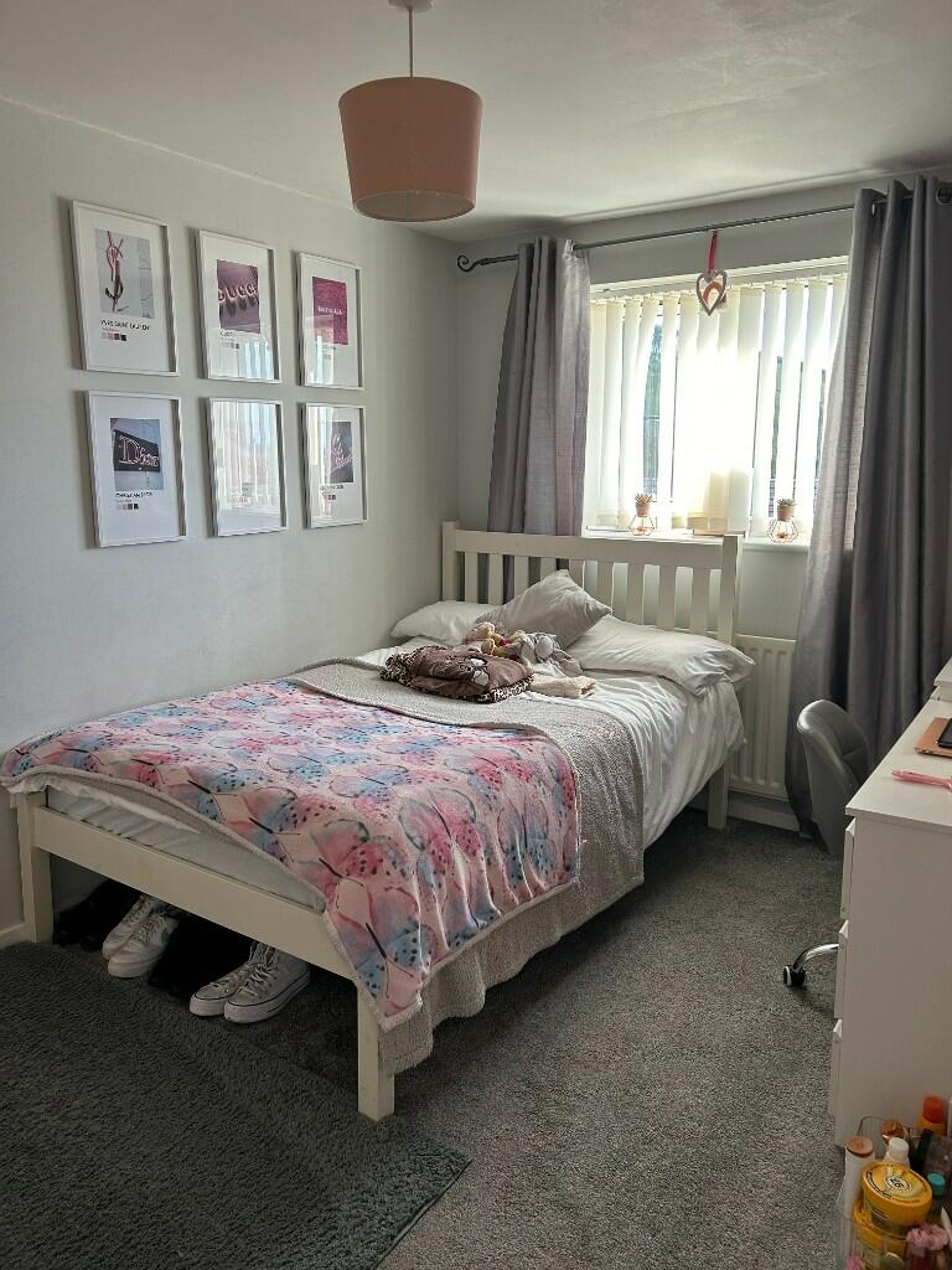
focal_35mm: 26
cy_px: 635
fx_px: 953
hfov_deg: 53.1
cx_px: 476
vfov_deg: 67.3
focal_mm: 5.7
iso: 64
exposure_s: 1/121
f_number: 1.5
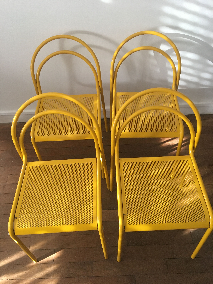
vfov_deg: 61.7
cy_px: 142
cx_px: 106
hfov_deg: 48.2
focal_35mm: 29
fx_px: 238
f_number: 2.2
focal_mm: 4.15
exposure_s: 1/33
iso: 160
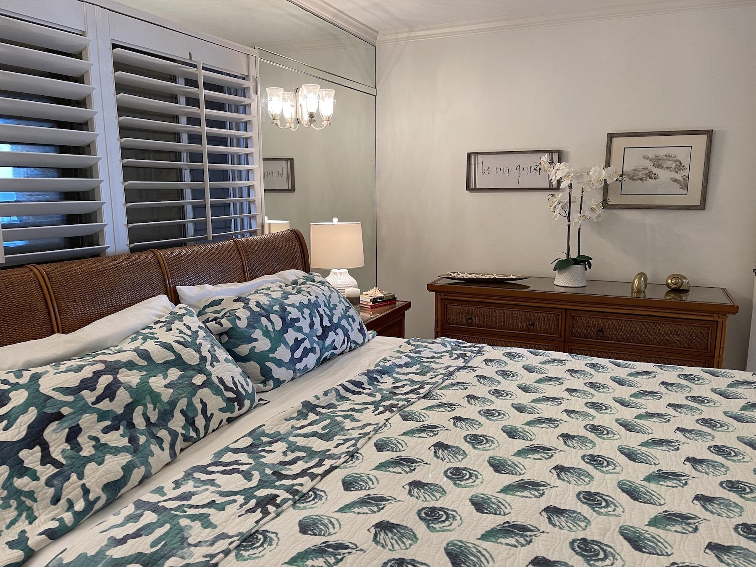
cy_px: 284
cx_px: 378
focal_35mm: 26
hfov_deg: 67.3
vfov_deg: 53.1
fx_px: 568
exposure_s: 1/60
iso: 80
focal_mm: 5.1
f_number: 1.6
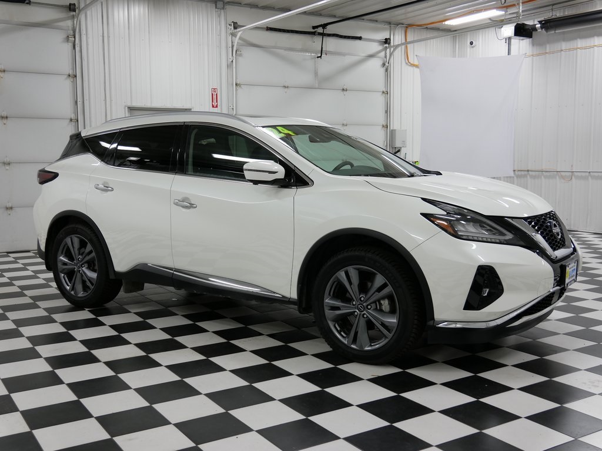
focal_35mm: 36
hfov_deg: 51.4
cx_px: 301
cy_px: 226
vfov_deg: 39.7
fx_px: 626
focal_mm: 18
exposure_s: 1/60
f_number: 3.9
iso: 400
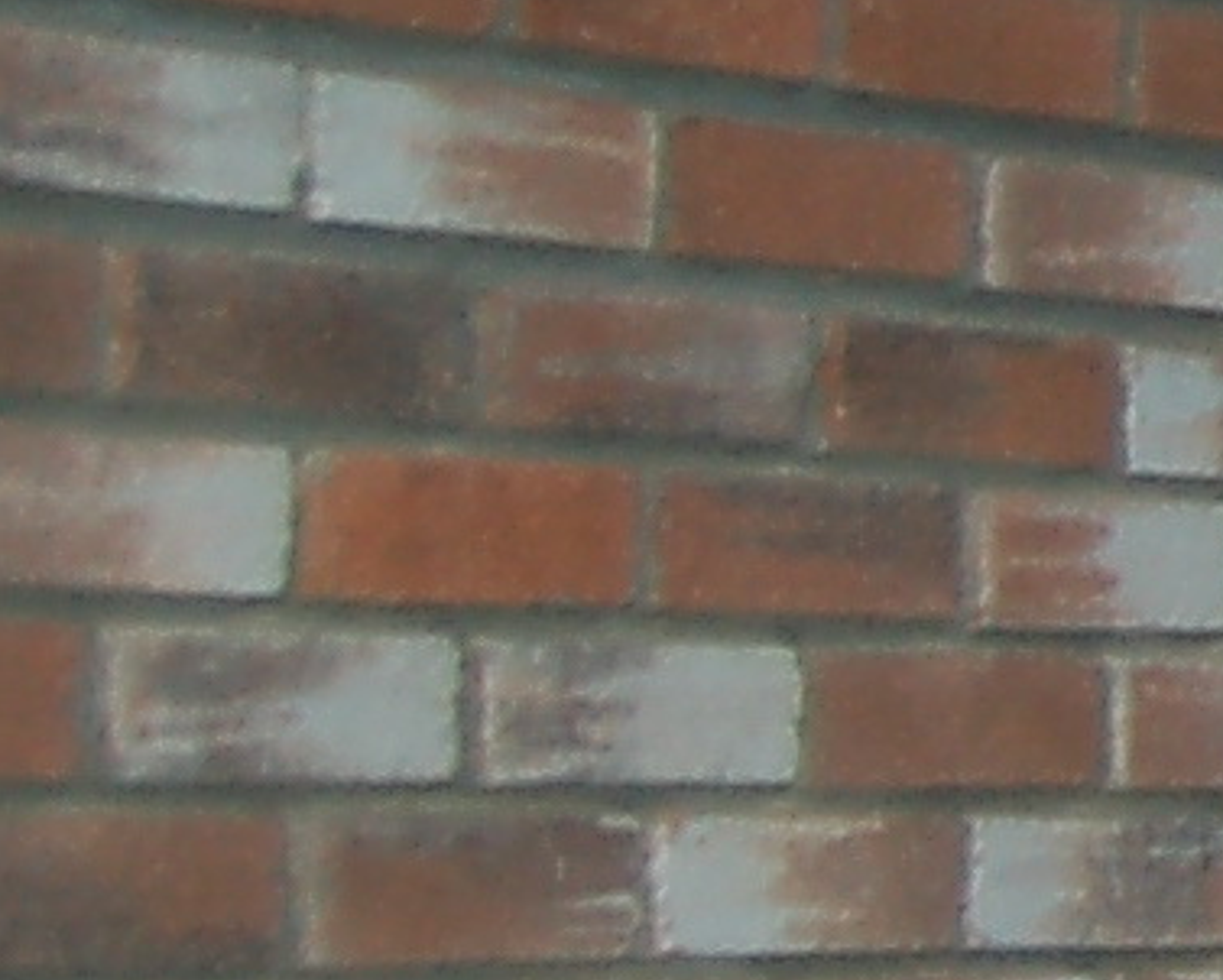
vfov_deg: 7.6
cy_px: -224
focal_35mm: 202
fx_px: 7315
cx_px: 4120
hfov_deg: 7.8
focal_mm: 18
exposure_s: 1/60
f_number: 3.5
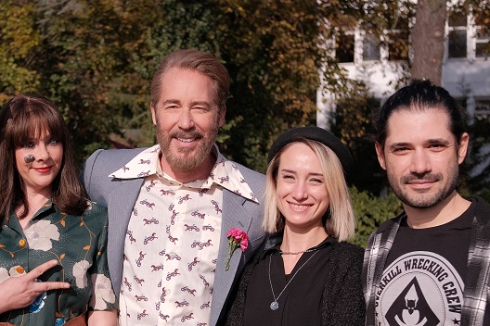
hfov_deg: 32.0
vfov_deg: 21.7
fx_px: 844
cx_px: 153
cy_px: 252
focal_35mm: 62
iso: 250
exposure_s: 1/4000
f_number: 2.8
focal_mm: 23
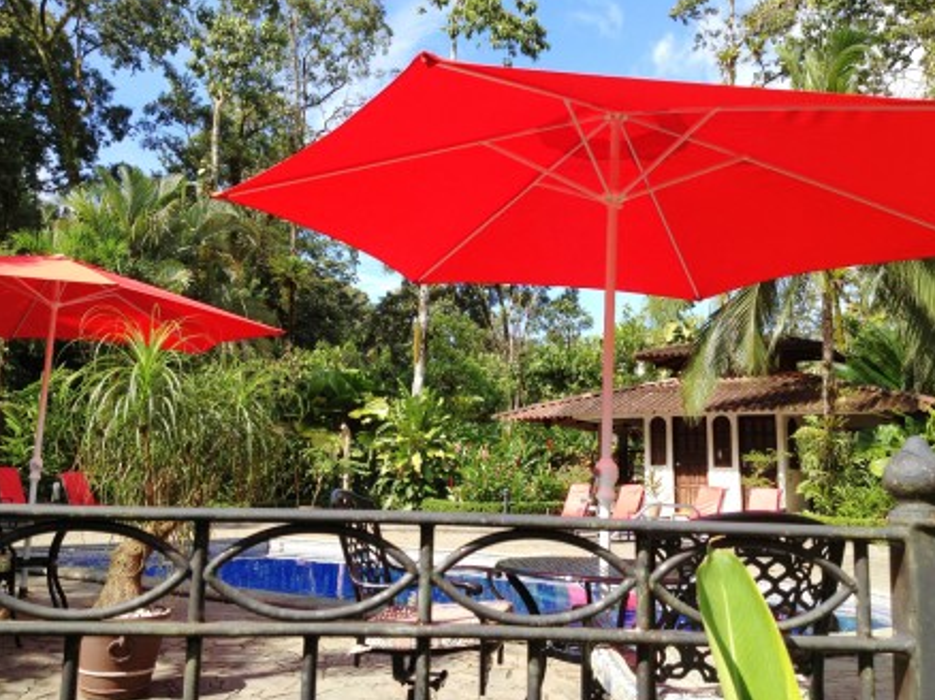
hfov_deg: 51.4
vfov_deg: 39.6
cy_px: 348
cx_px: 463
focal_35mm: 36
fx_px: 972
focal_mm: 4.28
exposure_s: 1/824
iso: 50
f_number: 2.4
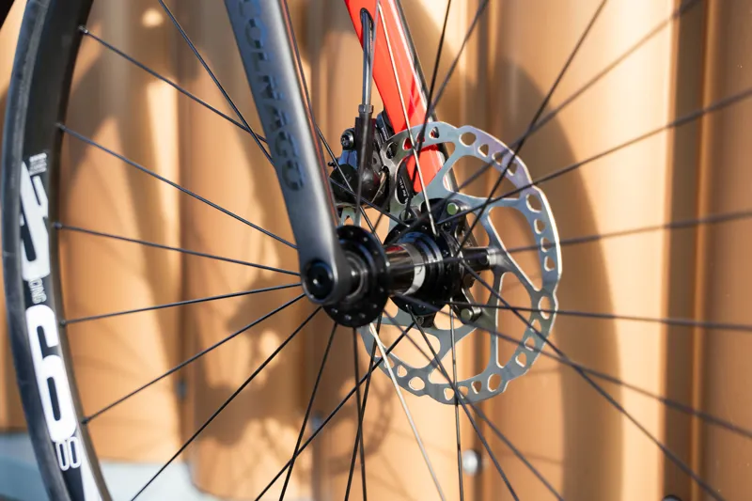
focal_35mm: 75
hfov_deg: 27.0
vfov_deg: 18.2
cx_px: 376
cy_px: 250
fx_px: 1566
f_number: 4
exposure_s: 1/1000
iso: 800
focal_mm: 75
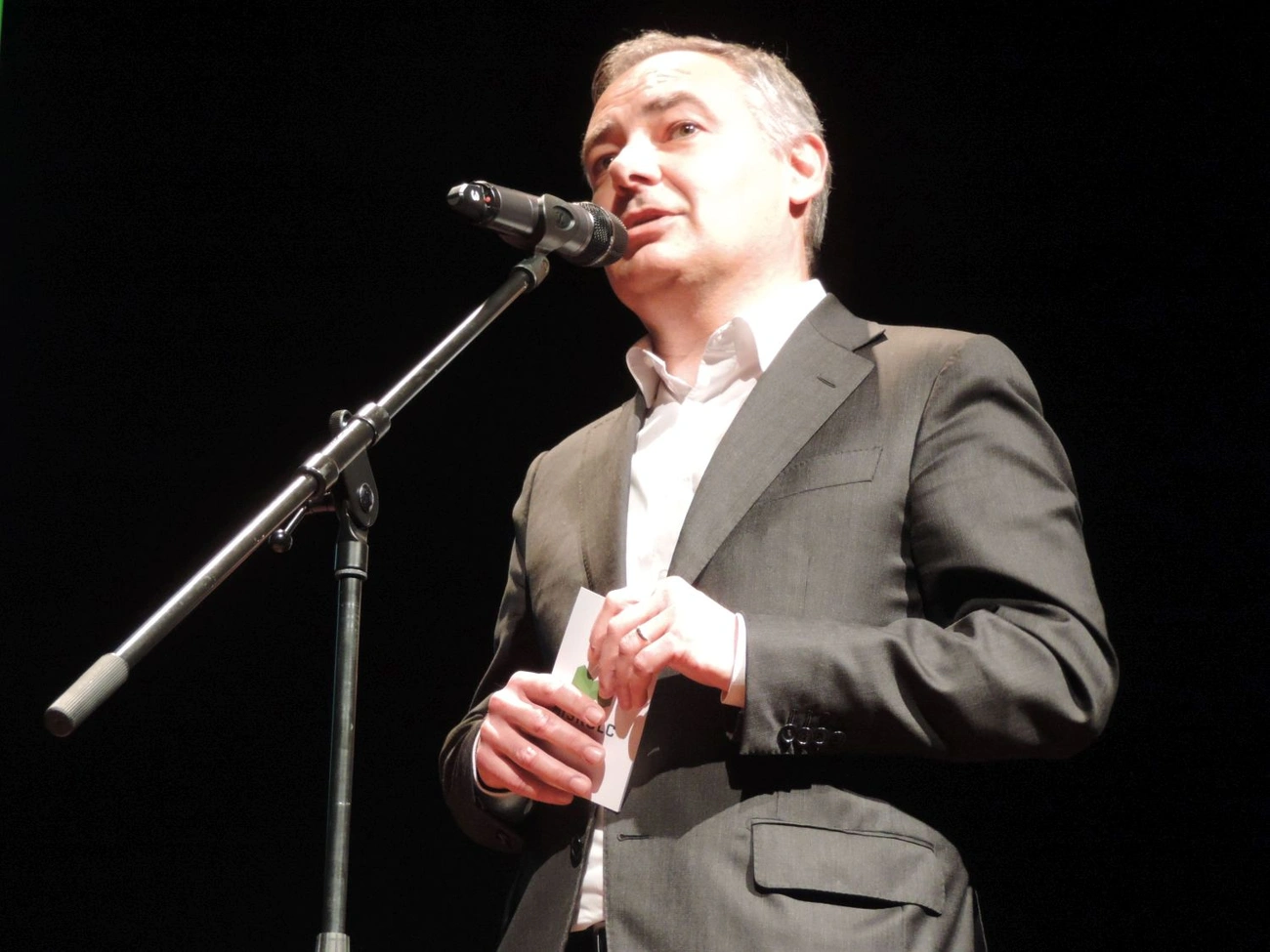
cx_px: 635
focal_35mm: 120
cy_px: 476
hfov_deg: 16.4
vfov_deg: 12.3
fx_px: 4403
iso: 800
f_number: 4.2
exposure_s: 1/13
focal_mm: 21.4
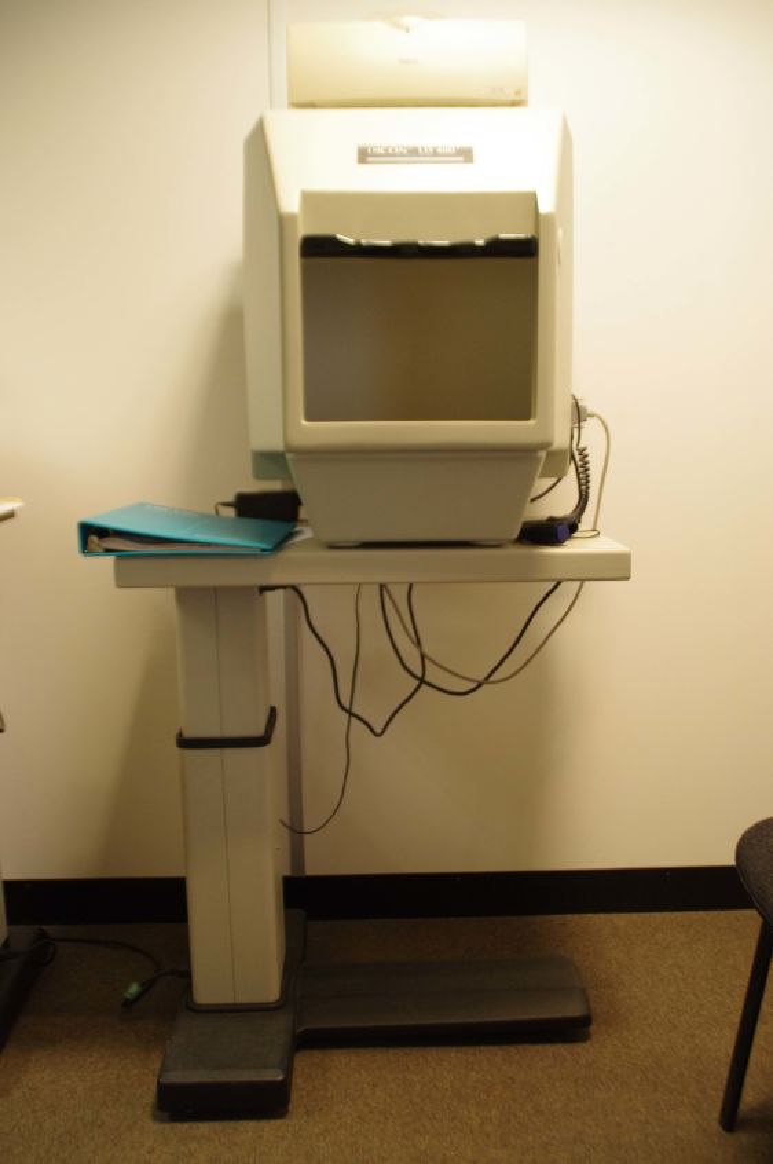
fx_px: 1162
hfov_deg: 36.8
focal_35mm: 36
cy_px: 582
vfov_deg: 53.2
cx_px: 386
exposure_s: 1/50
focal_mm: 24
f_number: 4
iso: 800
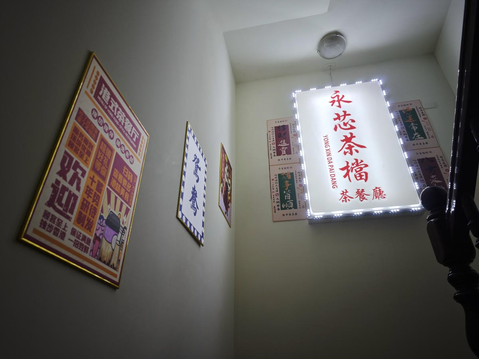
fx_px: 318
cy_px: 180
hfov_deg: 73.9
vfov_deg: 58.9
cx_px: 240
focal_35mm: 23
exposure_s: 1/120
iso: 100
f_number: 2
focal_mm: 8.72
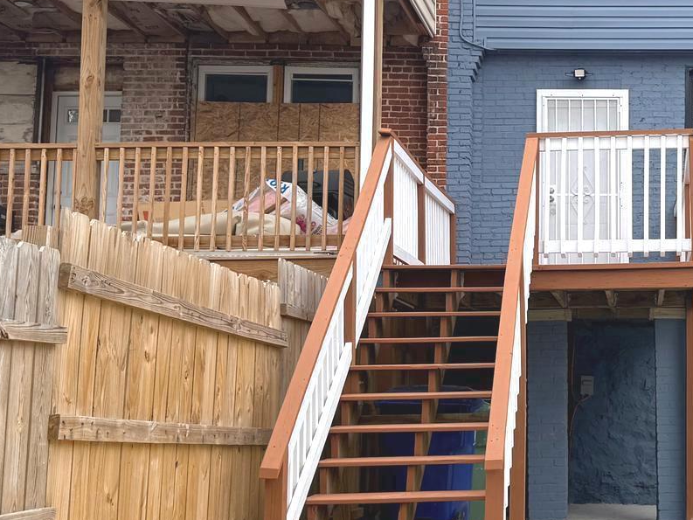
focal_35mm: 62
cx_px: 662
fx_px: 1241
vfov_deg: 23.6
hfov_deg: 29.5
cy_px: 238
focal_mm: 6.76
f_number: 1.78
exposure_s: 1/1337
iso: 80
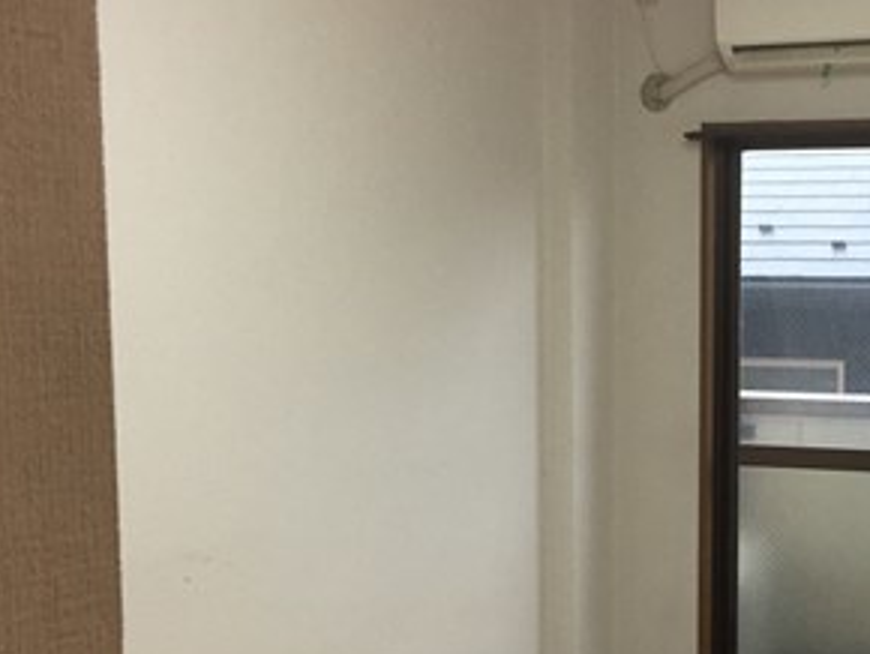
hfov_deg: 29.2
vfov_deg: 22.7
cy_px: 501
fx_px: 1610
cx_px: 759
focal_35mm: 64
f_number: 2.2
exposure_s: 1/33
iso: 80
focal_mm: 4.15
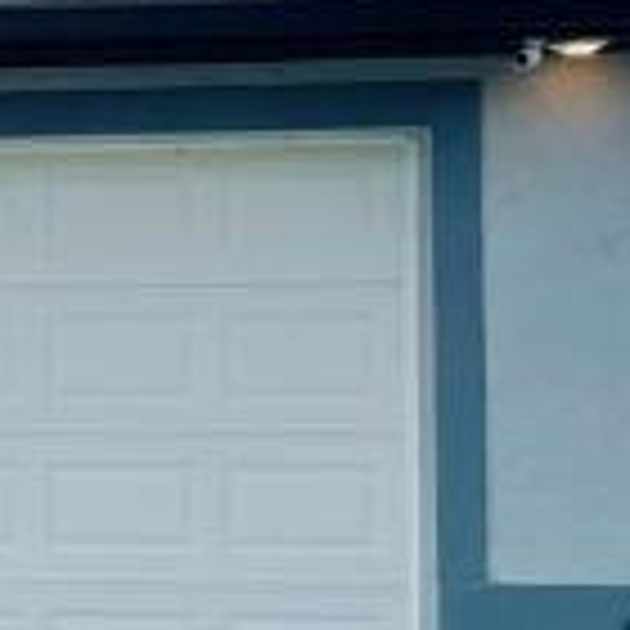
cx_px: -1228
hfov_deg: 9.3
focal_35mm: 152
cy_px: 414
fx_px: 3130
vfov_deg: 11.5
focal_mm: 5.1
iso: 32
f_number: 1.6
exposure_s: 1/1370
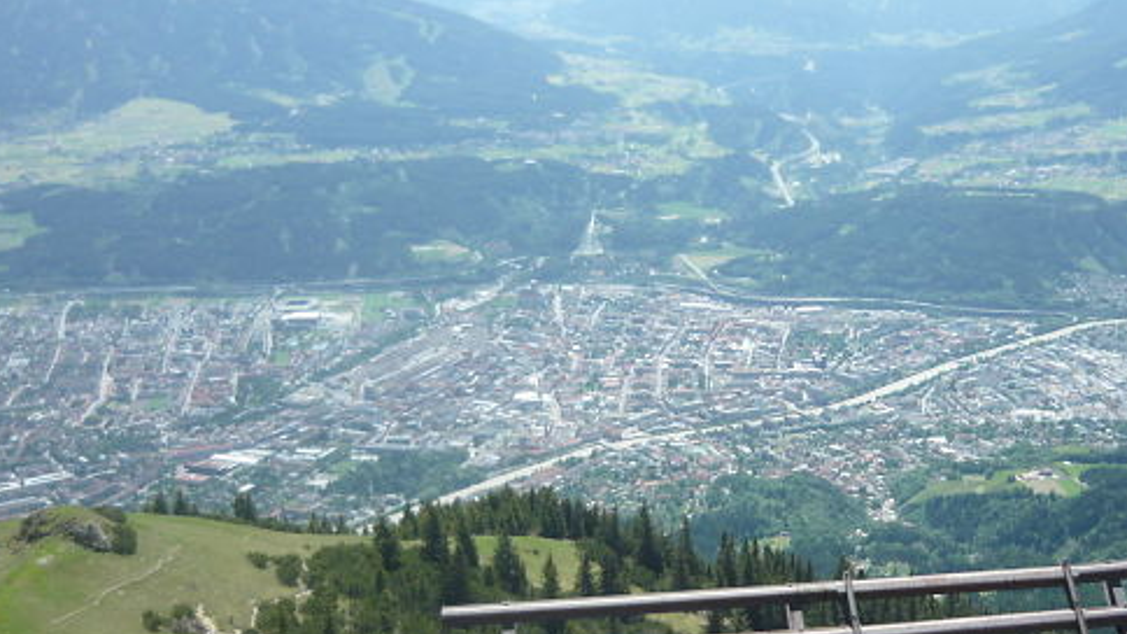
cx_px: 750
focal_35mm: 52
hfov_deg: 39.4
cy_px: 365
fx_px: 1554
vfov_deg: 23.0
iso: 100
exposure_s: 1/125
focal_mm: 5.5
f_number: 8
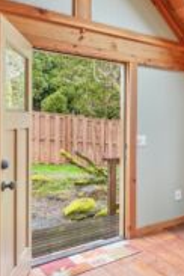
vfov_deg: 54.4
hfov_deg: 26.9
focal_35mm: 35
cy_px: 127
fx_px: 268
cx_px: 276
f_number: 8
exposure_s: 1/15
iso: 400
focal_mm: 16
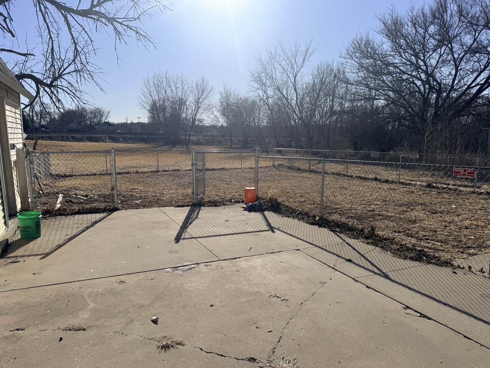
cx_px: 254
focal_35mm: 25
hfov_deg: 69.4
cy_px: 189
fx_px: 354
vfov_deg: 54.9
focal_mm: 6.76
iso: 100
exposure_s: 1/11905
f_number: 1.78
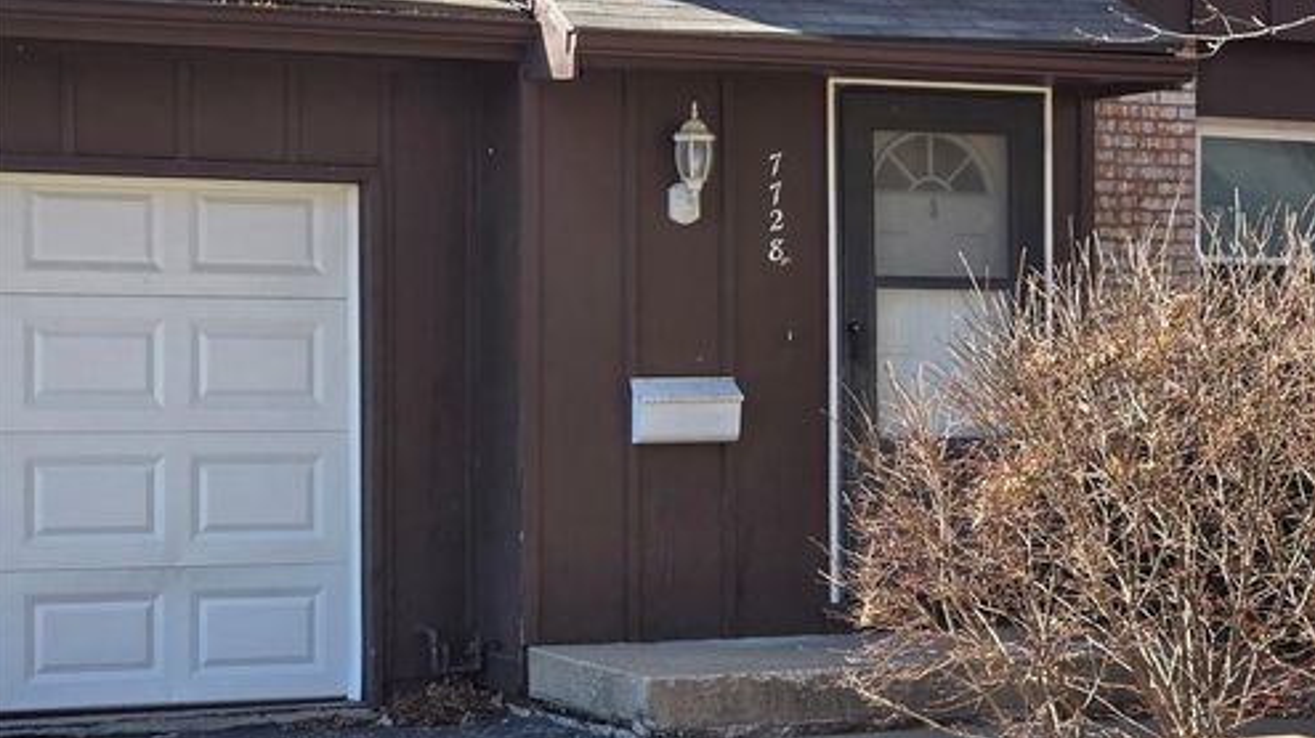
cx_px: 659
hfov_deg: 27.9
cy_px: 434
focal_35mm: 76
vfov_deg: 15.9
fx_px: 2649
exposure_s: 1/417
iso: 50
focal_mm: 7.9
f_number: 2.4
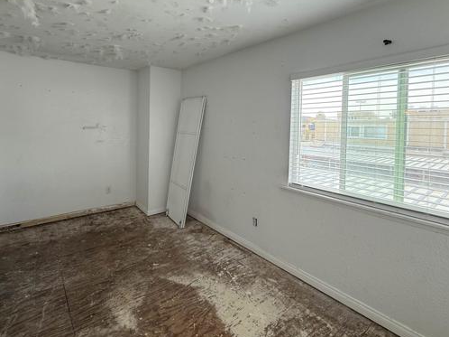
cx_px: 202
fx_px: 233
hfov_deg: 87.5
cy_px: 132
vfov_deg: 70.7
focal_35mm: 18
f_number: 2.2
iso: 80
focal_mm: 2.22
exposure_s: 1/99
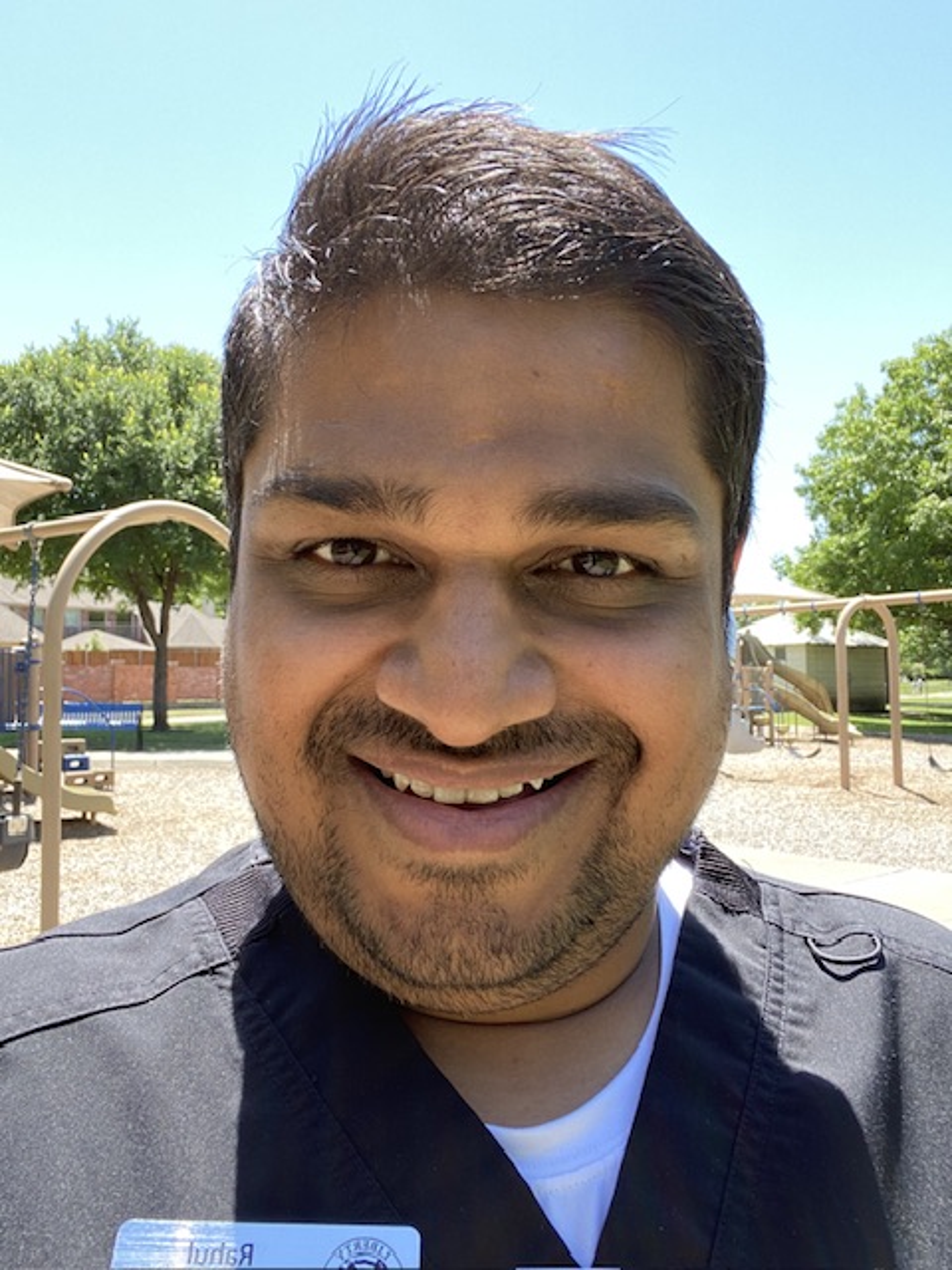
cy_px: 635
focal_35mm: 30
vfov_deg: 60.0
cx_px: 476
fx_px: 1100
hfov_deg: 46.8
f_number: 2.2
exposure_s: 1/122
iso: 32
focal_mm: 2.71
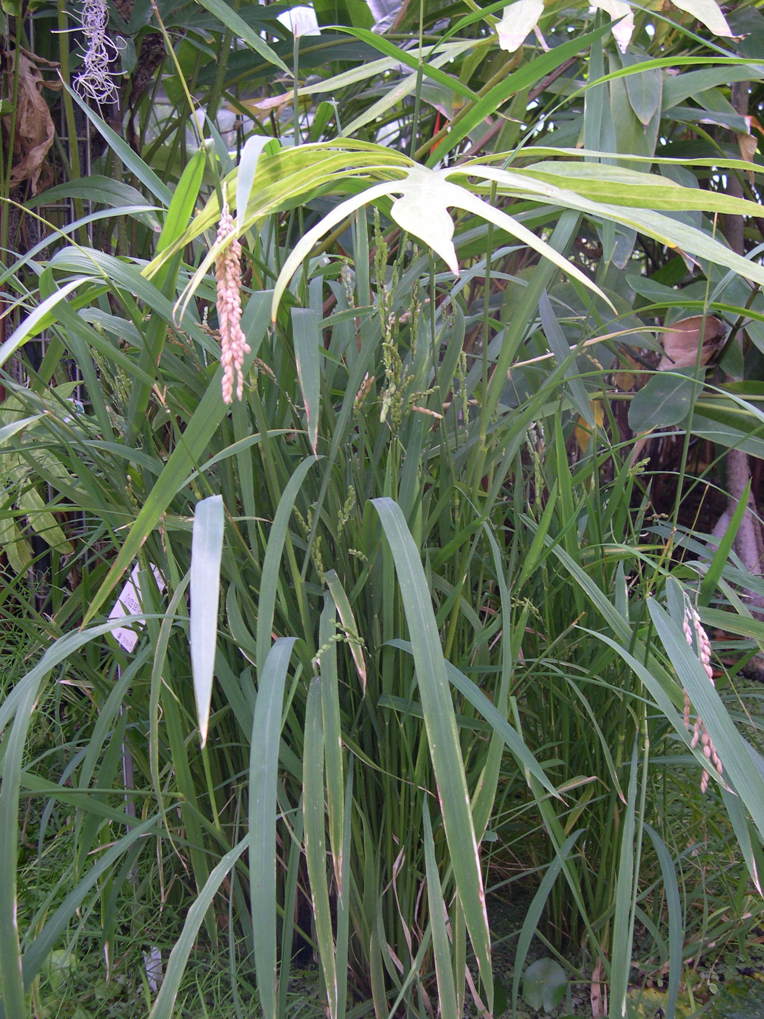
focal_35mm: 38
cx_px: 382
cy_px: 510
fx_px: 1118
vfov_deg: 49.0
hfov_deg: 37.7
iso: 100
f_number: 2.8
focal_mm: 8
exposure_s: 1/56
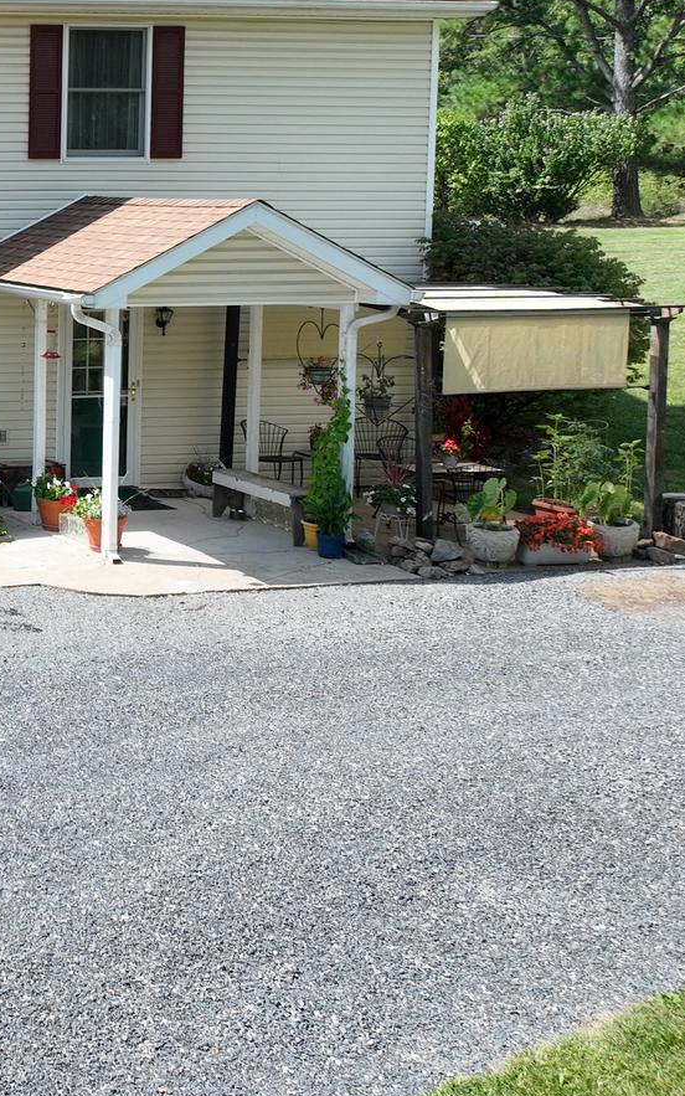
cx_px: -428
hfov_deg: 18.6
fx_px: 1762
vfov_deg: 34.0
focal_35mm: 59
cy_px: 305
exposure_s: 1/2000
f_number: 2.8
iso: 290
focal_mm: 12.29
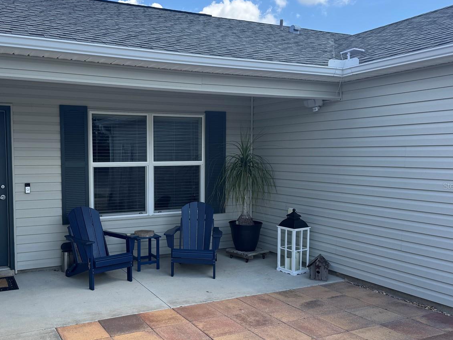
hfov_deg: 53.1
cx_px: 160
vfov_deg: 41.8
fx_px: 445
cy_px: 185
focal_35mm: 34
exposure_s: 1/1285
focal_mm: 6.76
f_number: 1.78
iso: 80
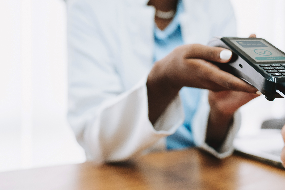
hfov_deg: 36.9
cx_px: 201
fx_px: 420
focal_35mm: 53
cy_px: 76
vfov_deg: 25.5
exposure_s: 1/100
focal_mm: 35
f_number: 2.2
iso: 320
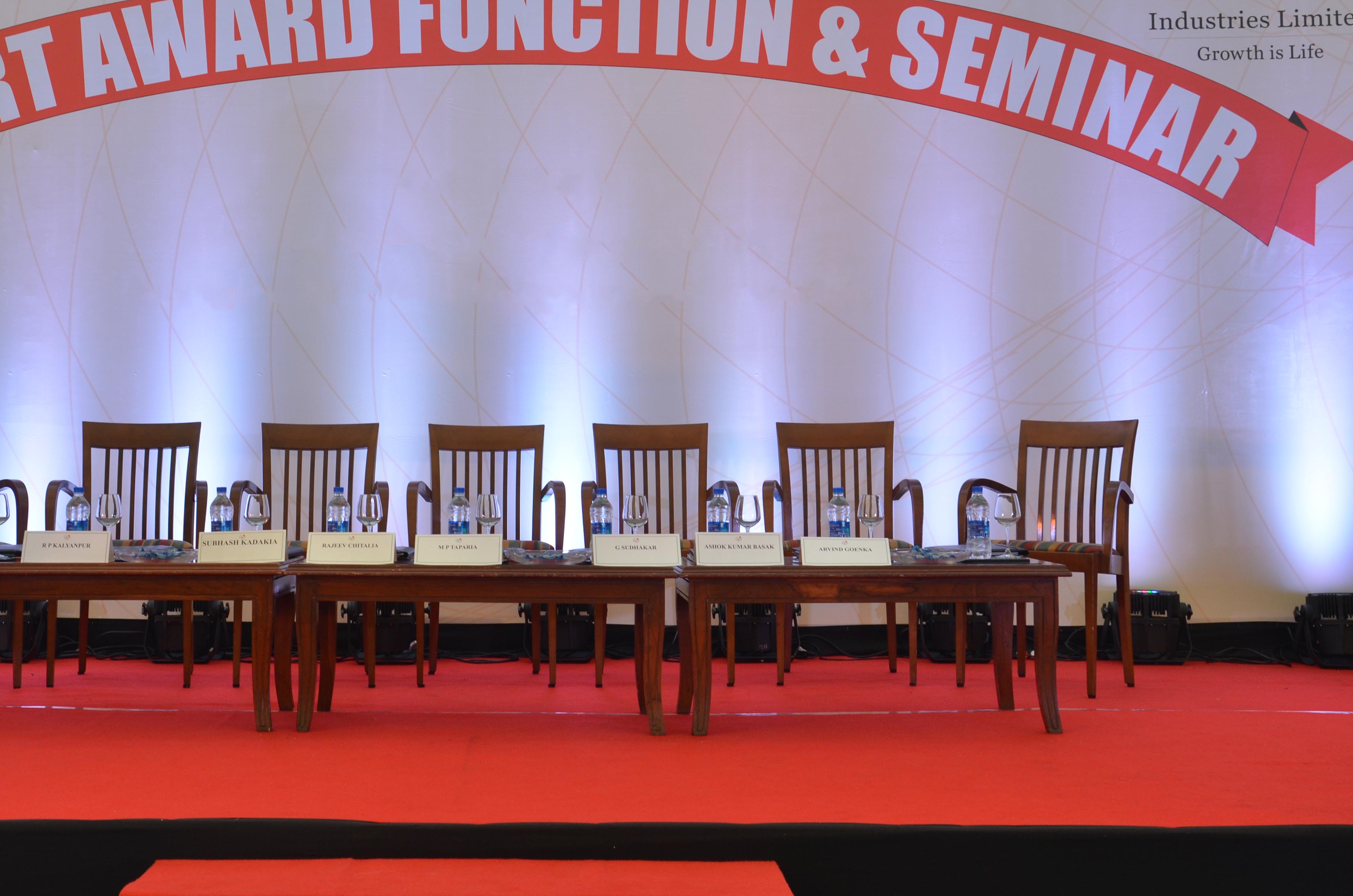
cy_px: 306
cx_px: 525
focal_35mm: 51
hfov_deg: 39.0
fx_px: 1900
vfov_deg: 26.4
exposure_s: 1/80
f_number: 8
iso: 320
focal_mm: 25
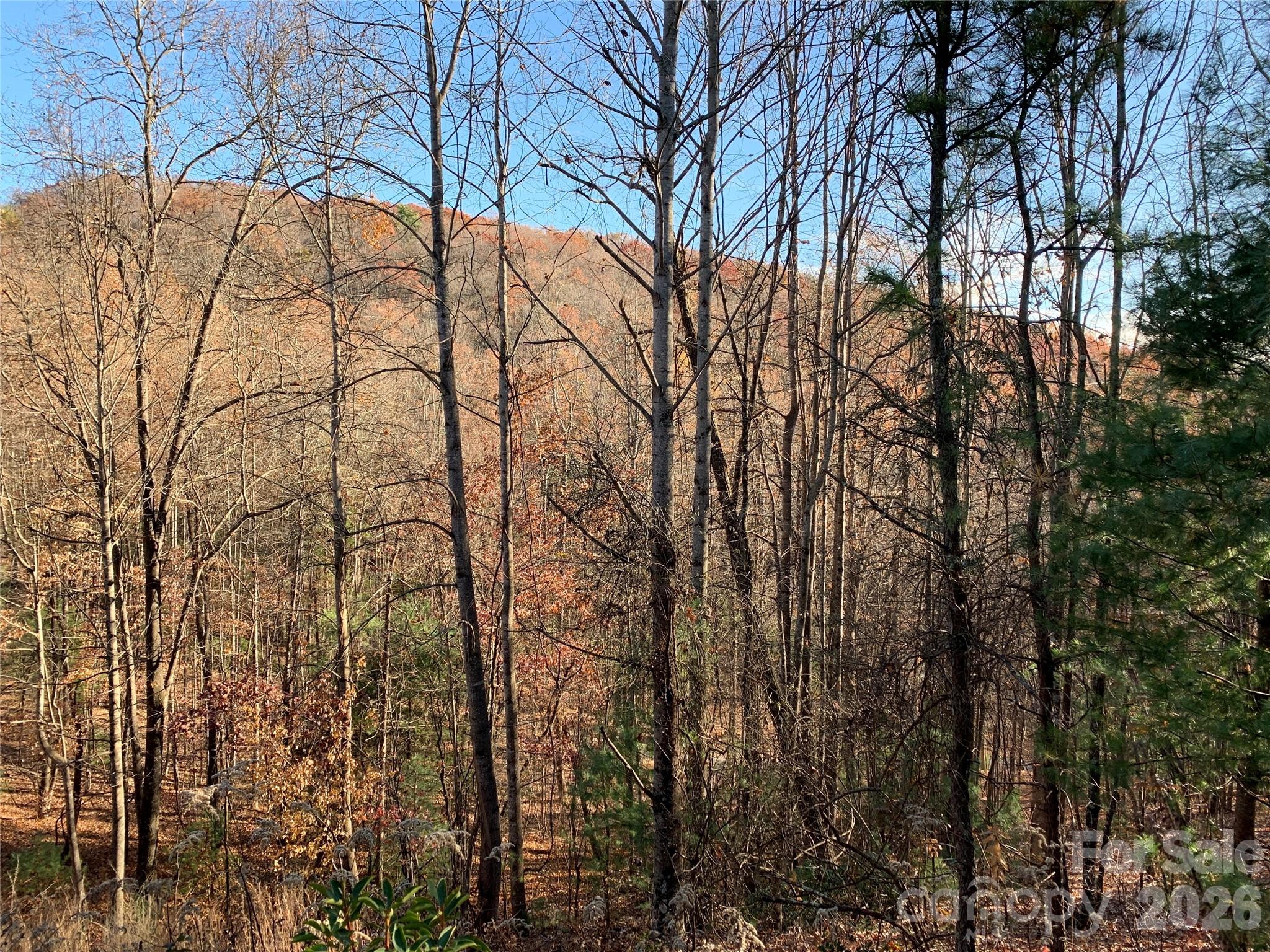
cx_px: 635
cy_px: 476
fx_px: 954
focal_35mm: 26
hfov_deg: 67.3
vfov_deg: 53.1
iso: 25
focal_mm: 4.25
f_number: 1.8
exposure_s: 1/365
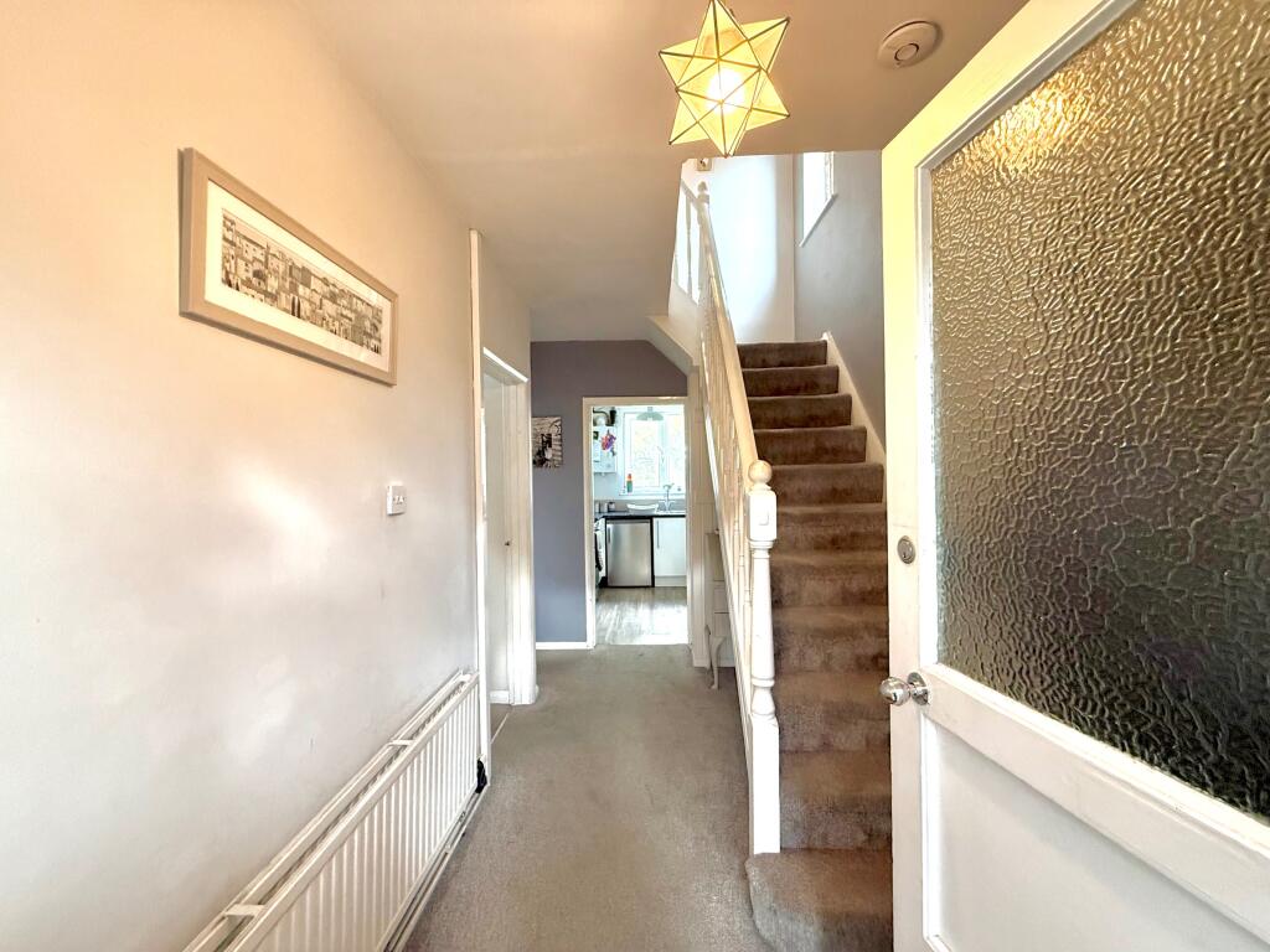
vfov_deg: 85.7
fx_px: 514
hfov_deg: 102.1
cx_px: 635
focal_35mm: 14
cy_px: 476
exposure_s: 1/100
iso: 500
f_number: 2.2
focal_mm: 2.22
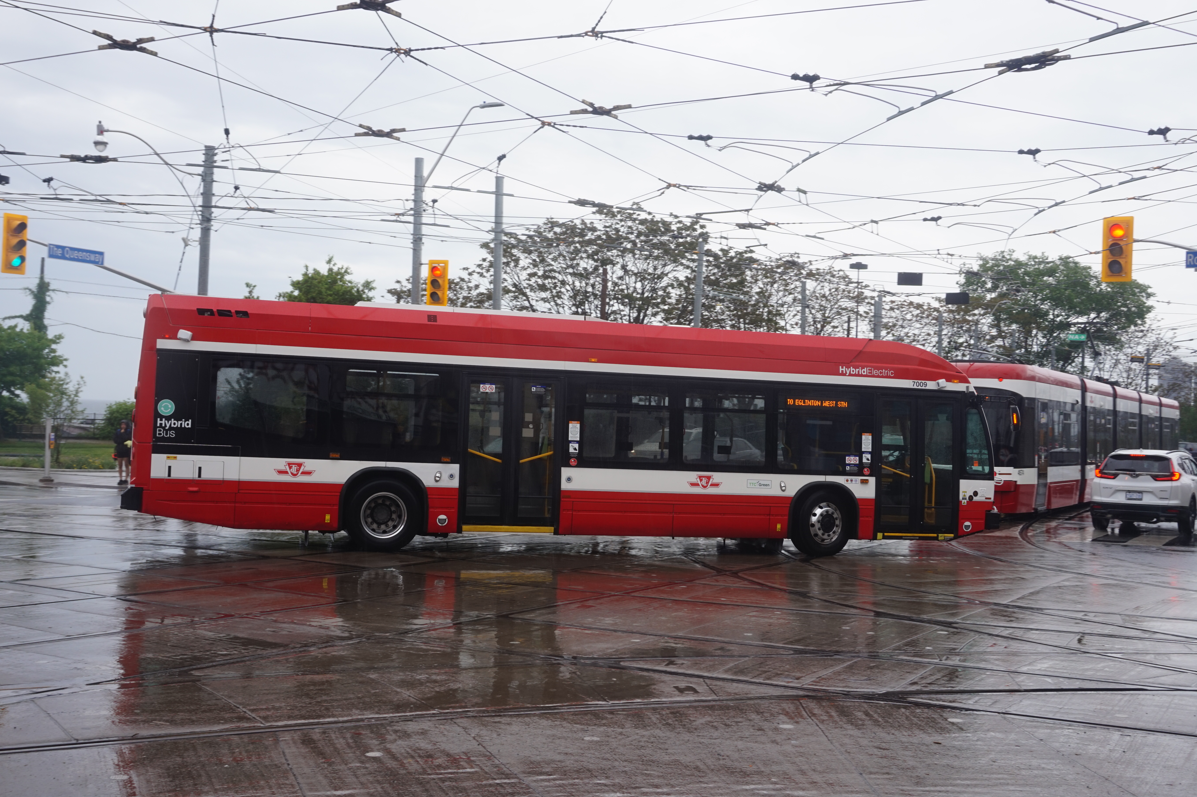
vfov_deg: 34.2
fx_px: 1296
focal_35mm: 39
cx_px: 598
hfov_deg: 49.6
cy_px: 398
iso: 100
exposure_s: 1/80
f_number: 11
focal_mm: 26
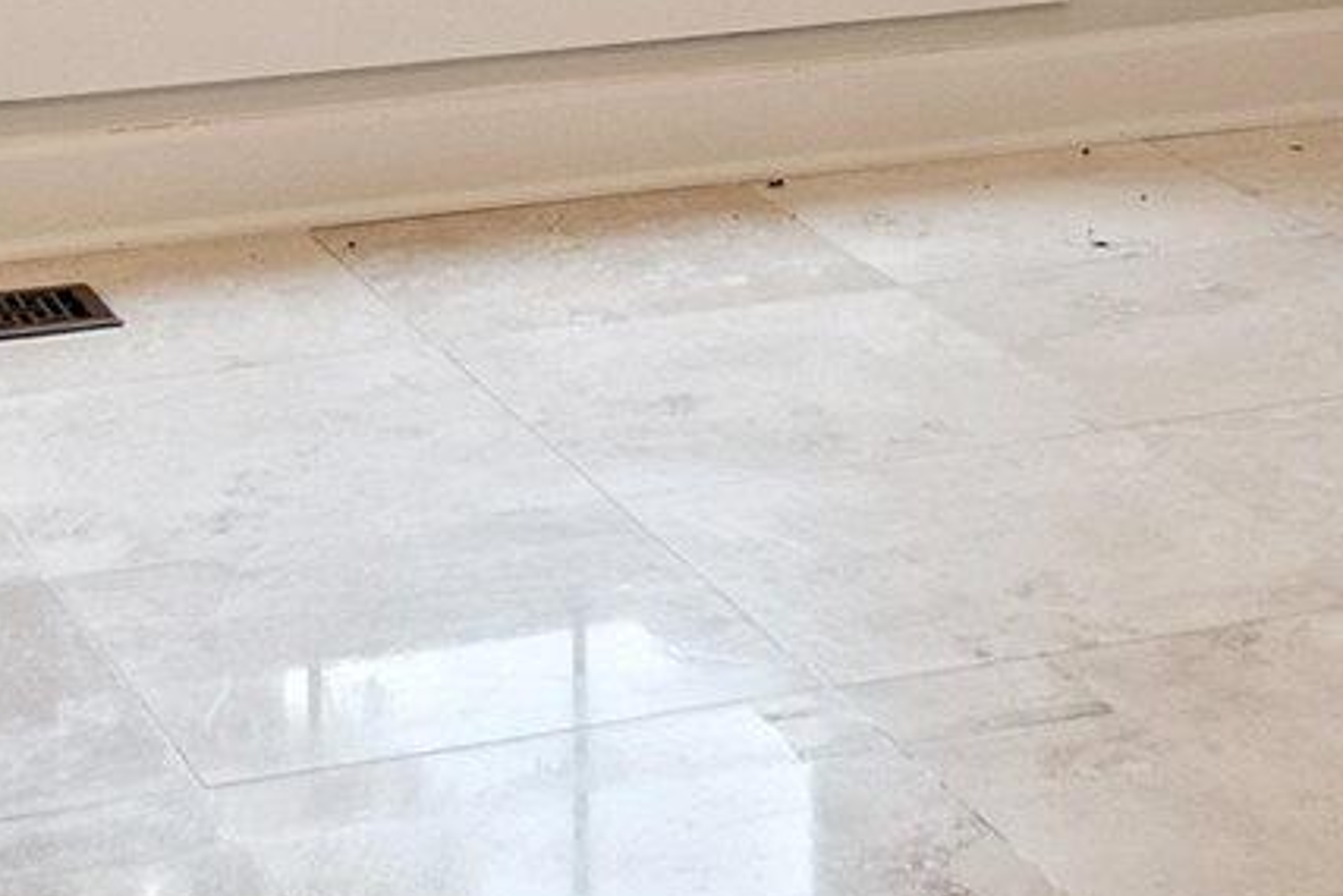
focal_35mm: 115
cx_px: 868
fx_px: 4291
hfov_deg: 17.8
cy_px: -921
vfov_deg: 10.8
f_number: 5.6
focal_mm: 16
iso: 1250
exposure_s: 1/30
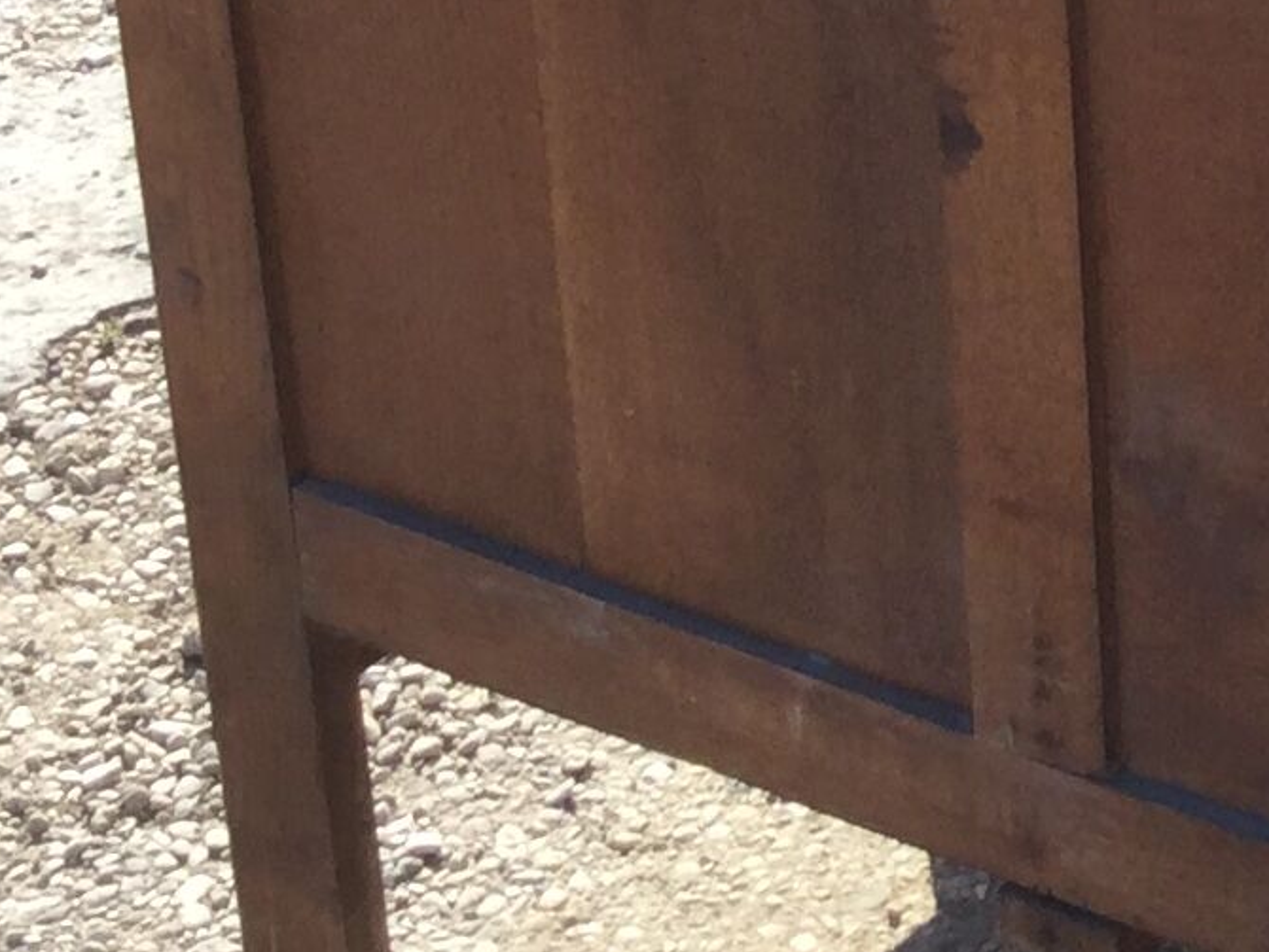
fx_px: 5538
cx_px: 2121
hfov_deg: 12.2
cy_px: -456
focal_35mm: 151
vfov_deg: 9.6
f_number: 2.4
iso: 25
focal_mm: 3.3
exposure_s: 1/364
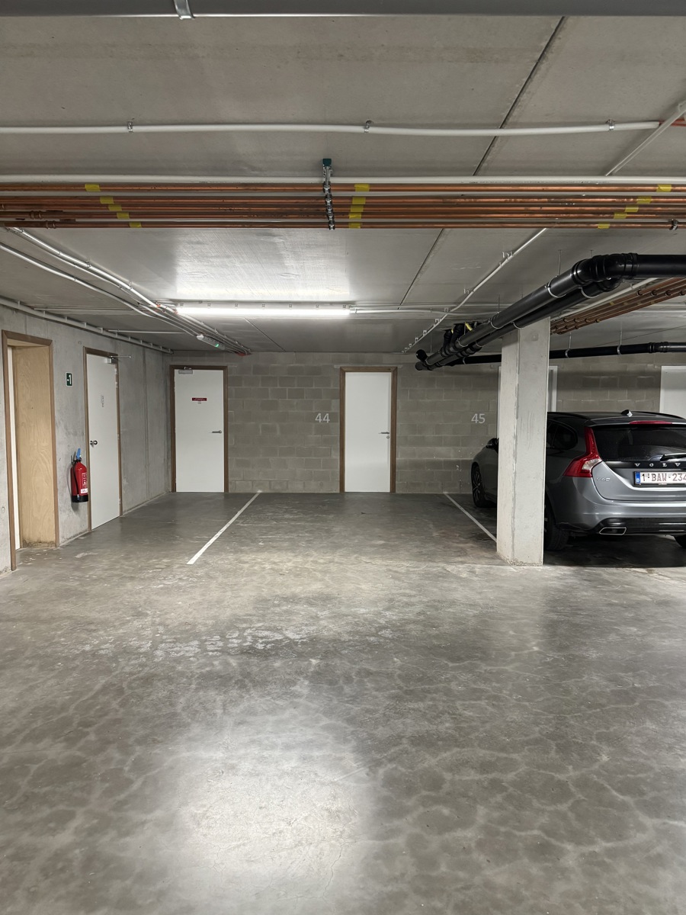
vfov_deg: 71.6
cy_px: 458
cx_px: 343
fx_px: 634
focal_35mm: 24
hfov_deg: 56.8
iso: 500
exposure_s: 1/60
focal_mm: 6.76
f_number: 1.78
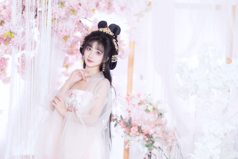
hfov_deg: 23.9
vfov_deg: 16.1
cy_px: 80
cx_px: 119
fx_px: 562
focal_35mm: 85
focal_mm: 85
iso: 200
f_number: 1.4
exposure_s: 1/400
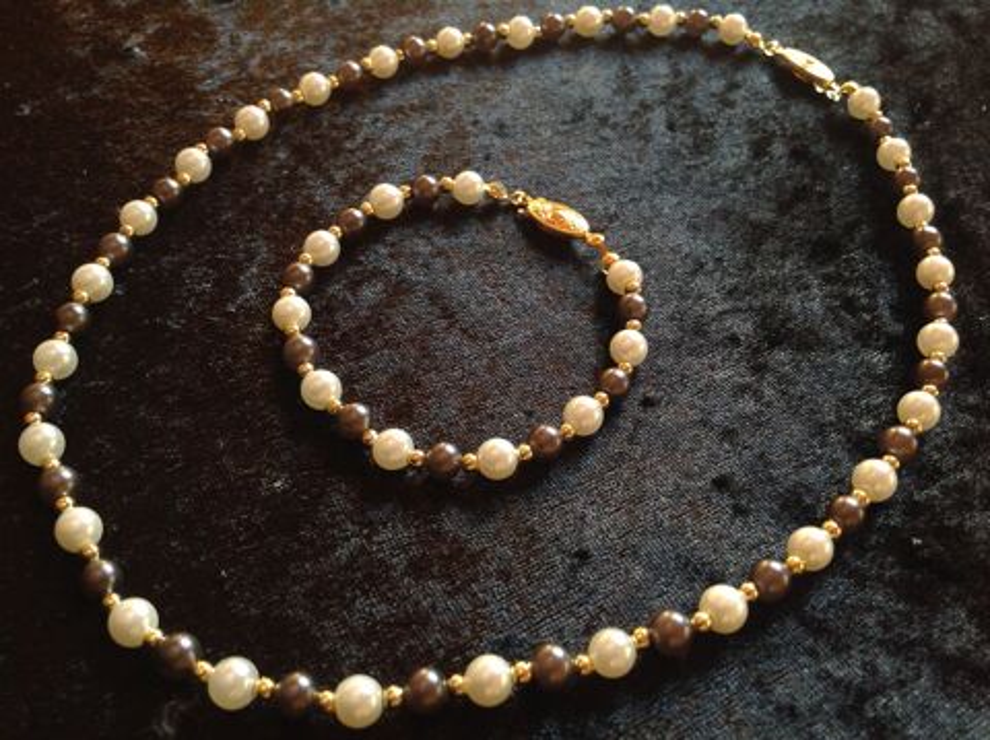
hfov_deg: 52.7
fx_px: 1000
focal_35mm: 35
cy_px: 370
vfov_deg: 40.6
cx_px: 495
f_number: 2.4
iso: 64
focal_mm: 4.28
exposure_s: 1/15
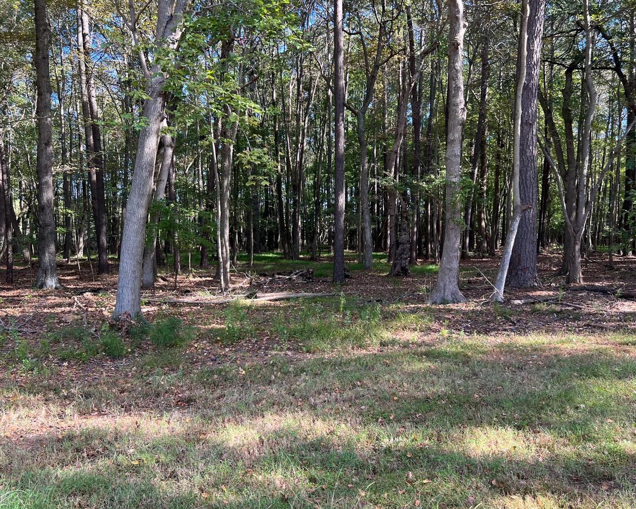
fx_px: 583
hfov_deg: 57.2
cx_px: 328
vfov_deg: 47.0
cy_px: 280
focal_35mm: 31
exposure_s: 1/195
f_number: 1.5
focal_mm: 5.7
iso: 40
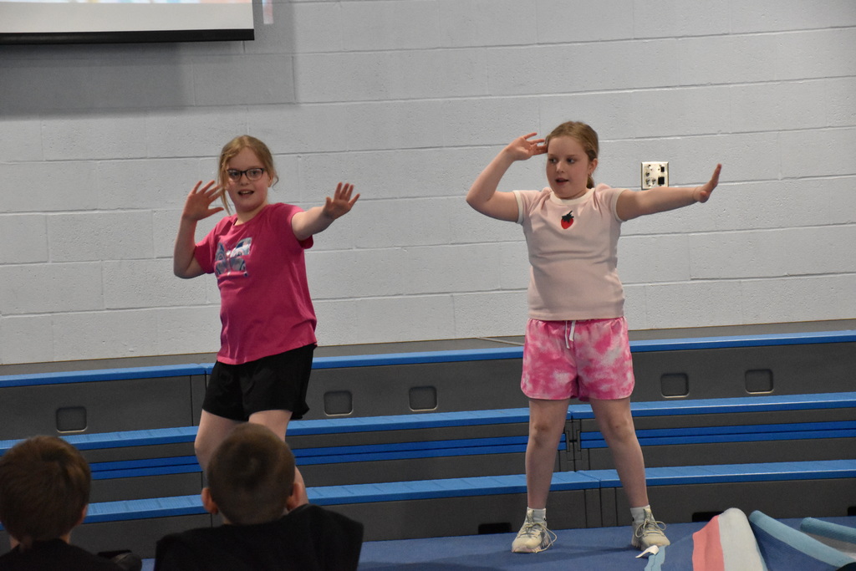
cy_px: 286
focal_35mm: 112
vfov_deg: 12.2
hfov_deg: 18.2
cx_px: 428
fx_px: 2675
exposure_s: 1/320
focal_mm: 75
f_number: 5
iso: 6400
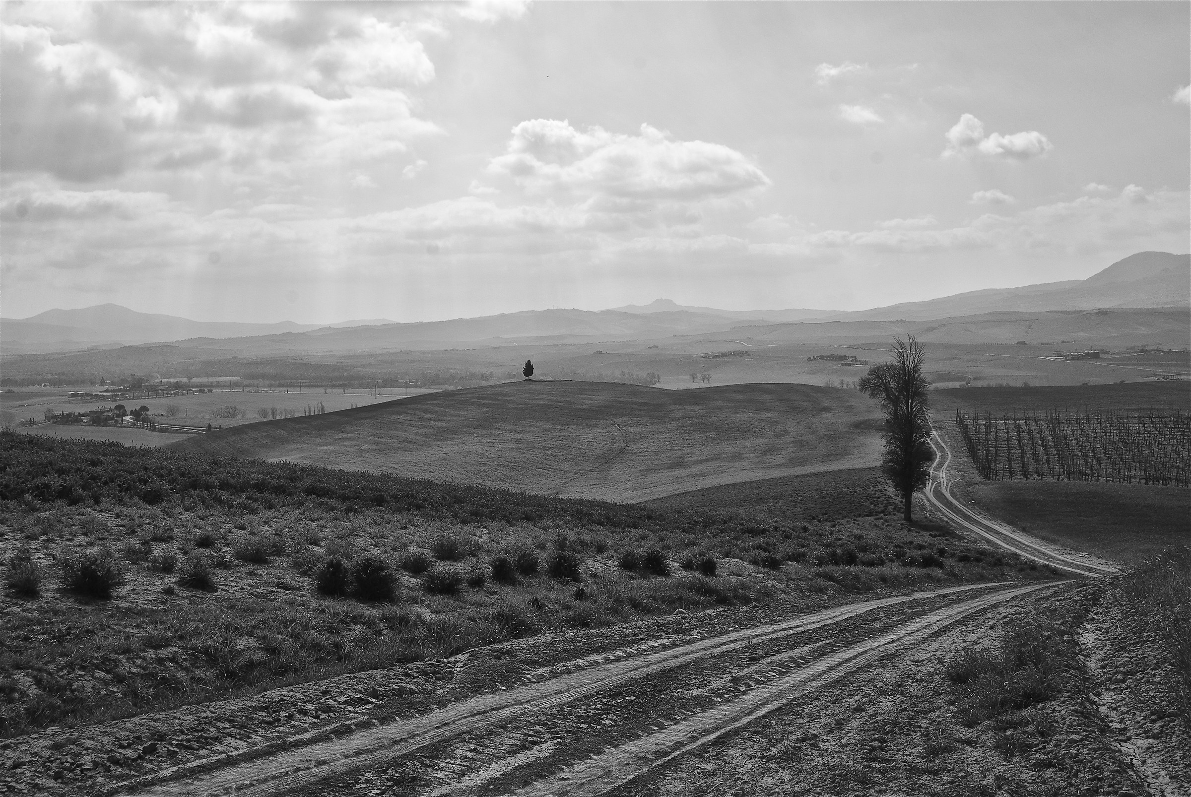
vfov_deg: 34.3
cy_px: 398
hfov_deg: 49.5
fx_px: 1292
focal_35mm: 39
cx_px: 596
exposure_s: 1/320
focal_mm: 26
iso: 100
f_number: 10
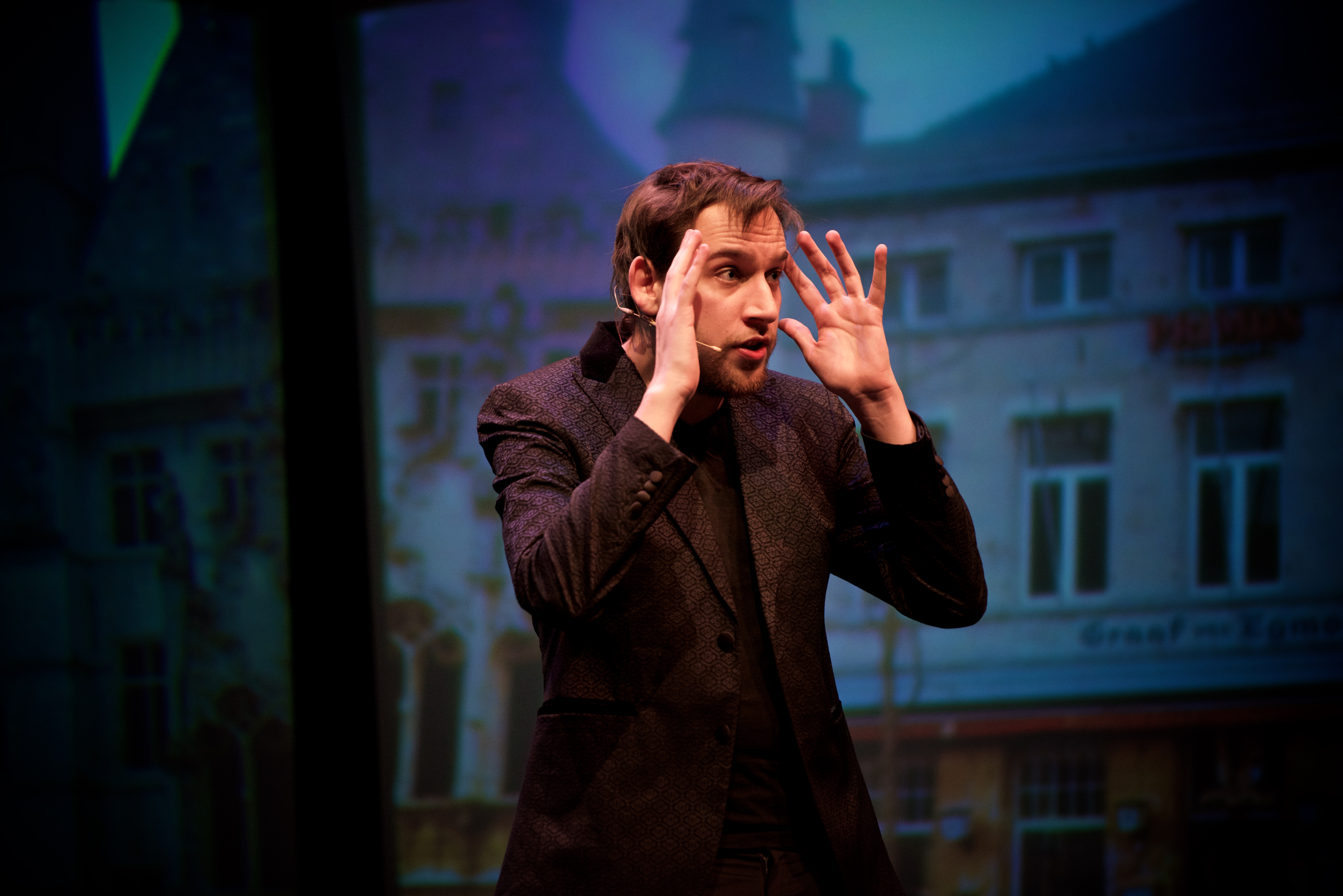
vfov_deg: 6.9
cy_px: 448
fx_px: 7463
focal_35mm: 200
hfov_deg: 10.3
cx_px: 672
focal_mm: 200
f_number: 2.8
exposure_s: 1/160
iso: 1600
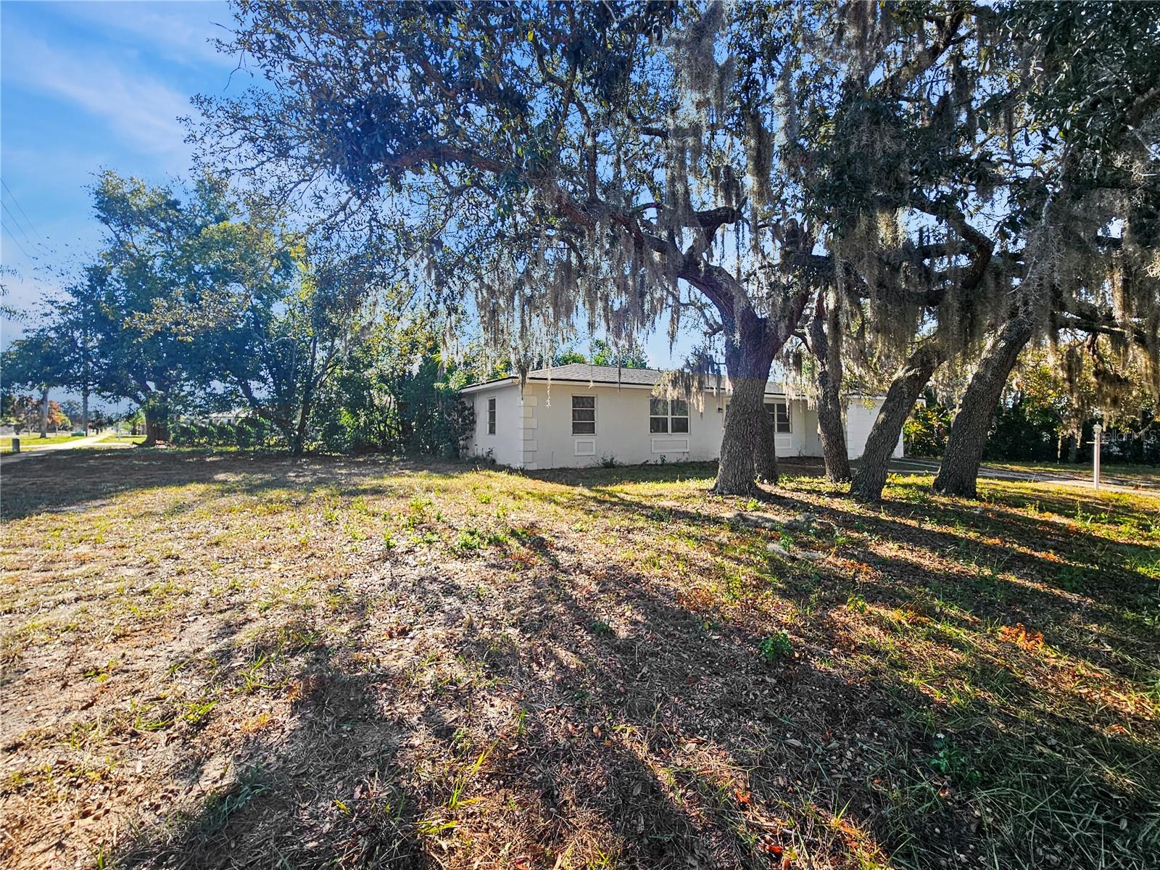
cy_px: 435
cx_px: 580
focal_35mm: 13
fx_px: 436
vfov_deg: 89.9
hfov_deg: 106.2
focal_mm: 2.2
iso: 50
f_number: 2.2
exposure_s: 1/620
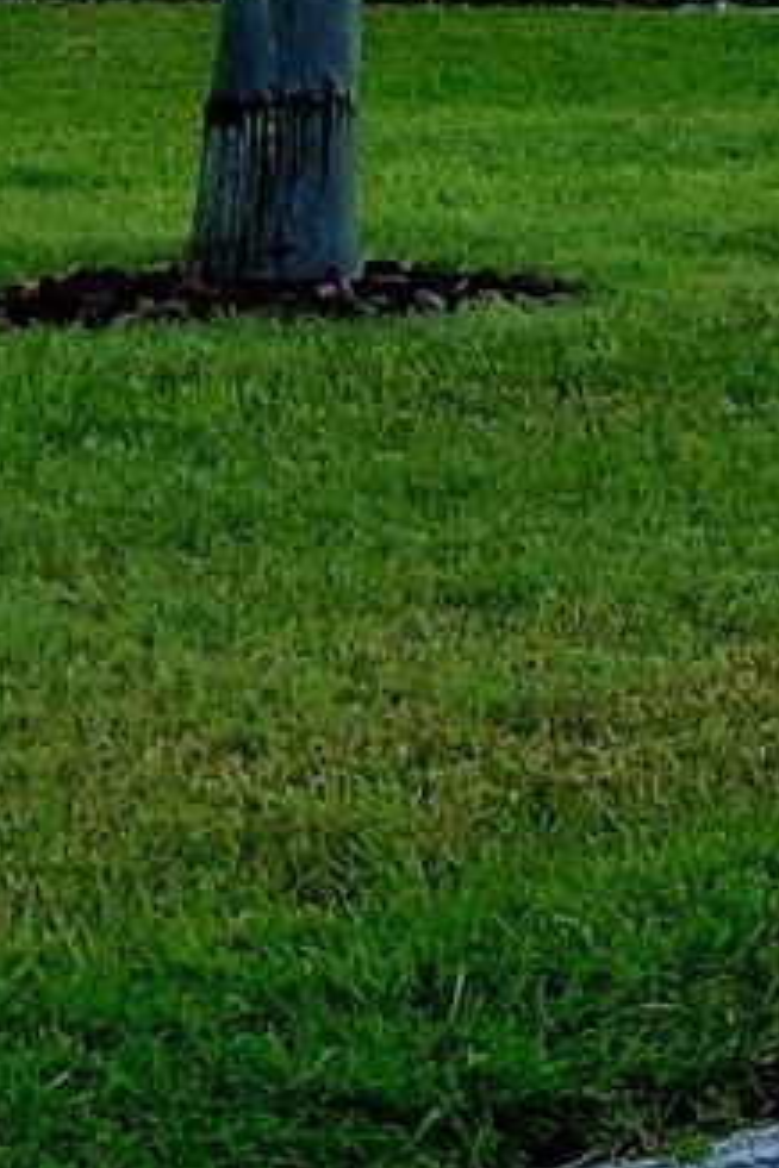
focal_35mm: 265
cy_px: -625
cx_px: 1583
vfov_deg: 7.6
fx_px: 8601
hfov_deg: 5.1
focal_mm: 6
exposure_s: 1/1111
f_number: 2.4
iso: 25
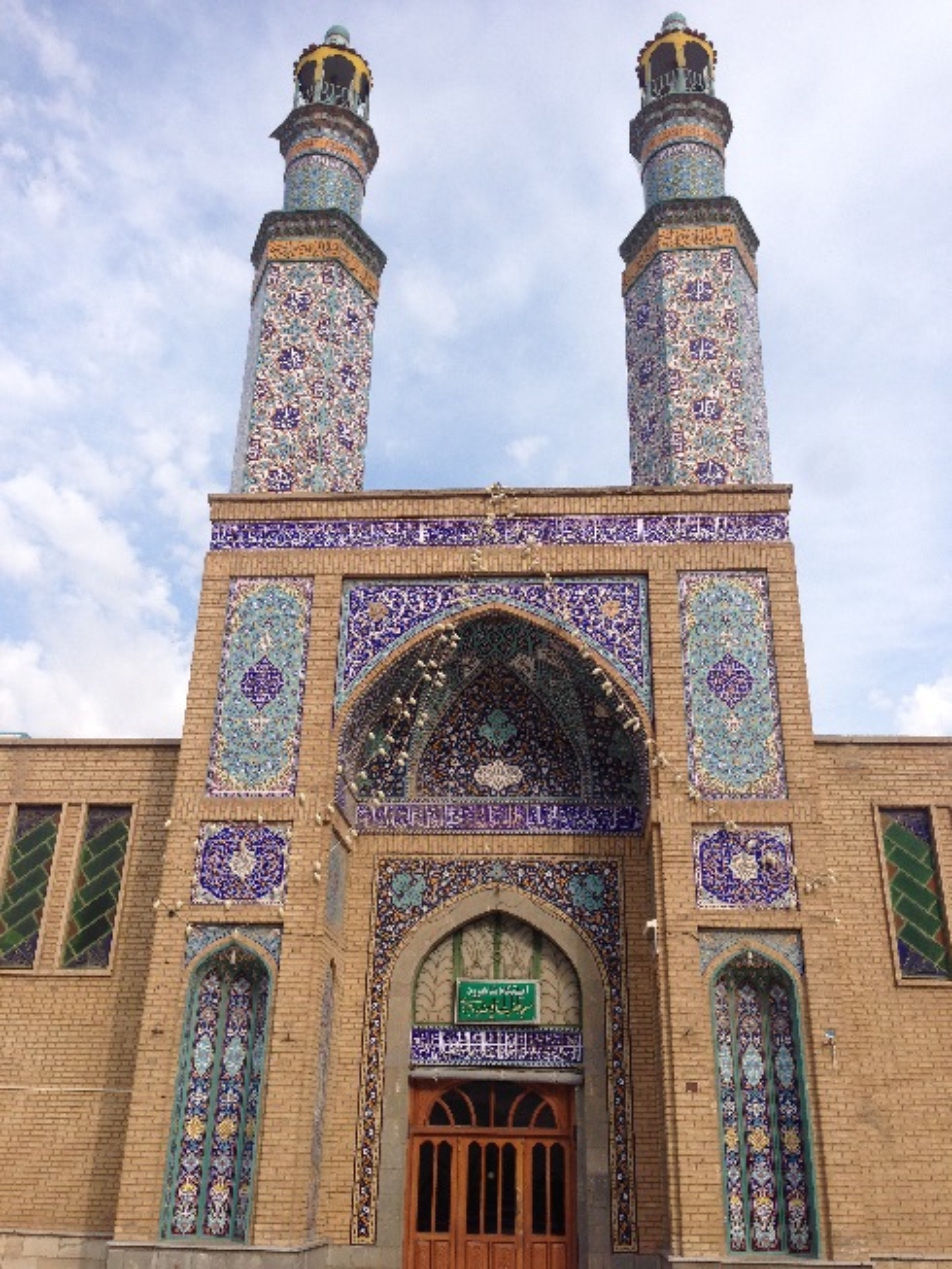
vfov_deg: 55.3
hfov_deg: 43.0
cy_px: 634
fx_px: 1210
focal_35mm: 33
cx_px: 476
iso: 50
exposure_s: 1/1004
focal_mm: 4.12
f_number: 2.4
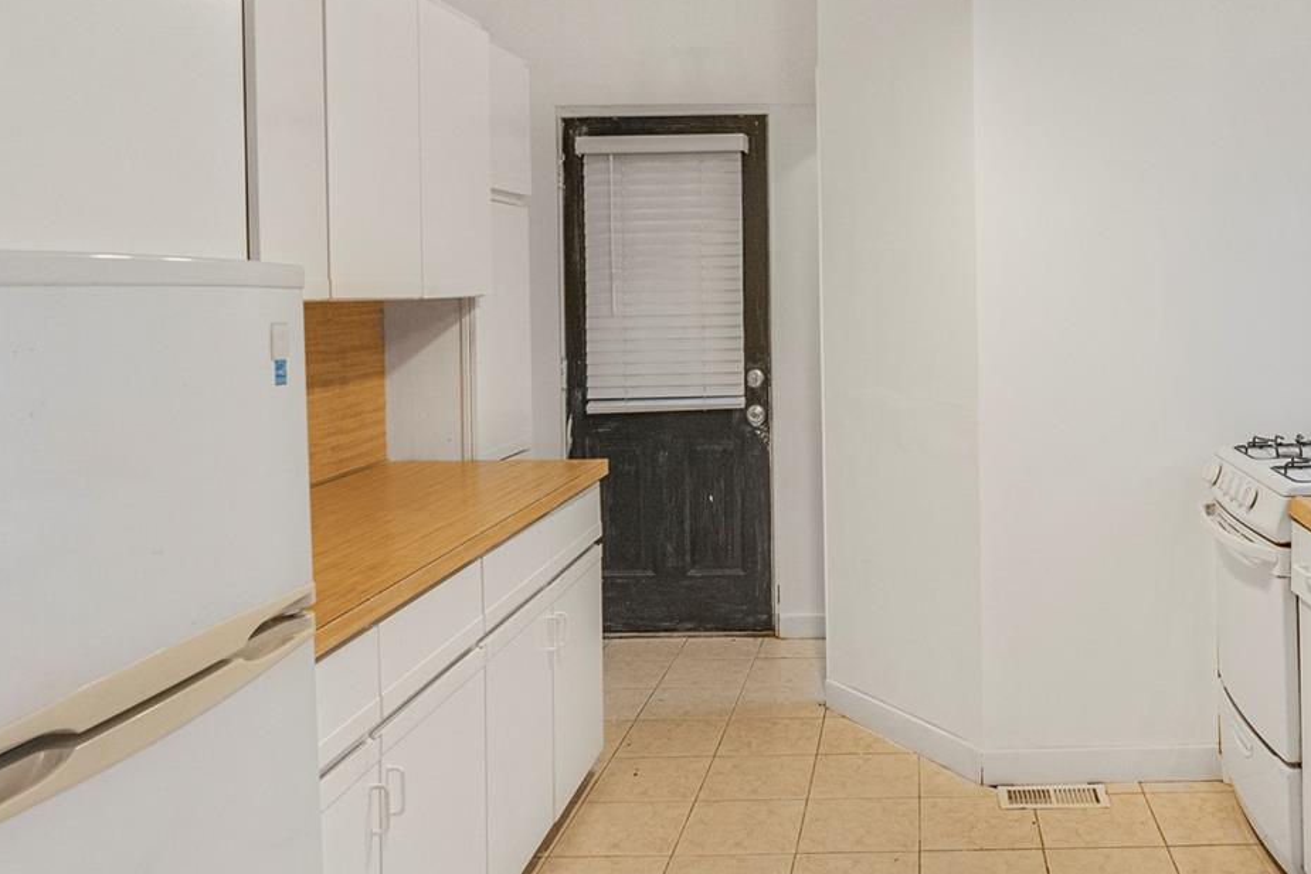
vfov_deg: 40.0
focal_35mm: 32
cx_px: 917
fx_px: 1177
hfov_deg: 56.4
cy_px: 254
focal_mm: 14.6
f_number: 8
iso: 1000
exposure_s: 1/15
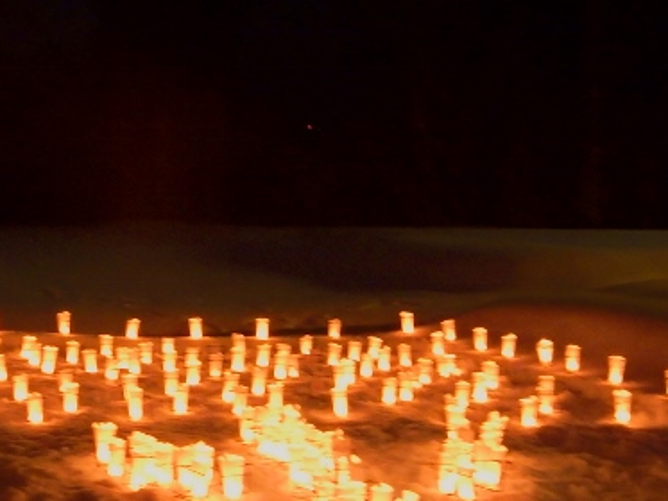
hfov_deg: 26.6
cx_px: 158
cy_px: 254
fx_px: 1390
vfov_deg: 20.5
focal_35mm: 72
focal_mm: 7.6
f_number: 4.2
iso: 800
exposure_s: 1/2
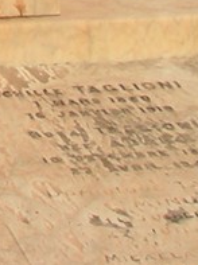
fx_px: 1951
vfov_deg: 7.2
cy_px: -442
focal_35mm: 255
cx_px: -155
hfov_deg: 5.7
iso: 50
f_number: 5.6
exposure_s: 1/320
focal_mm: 7.3
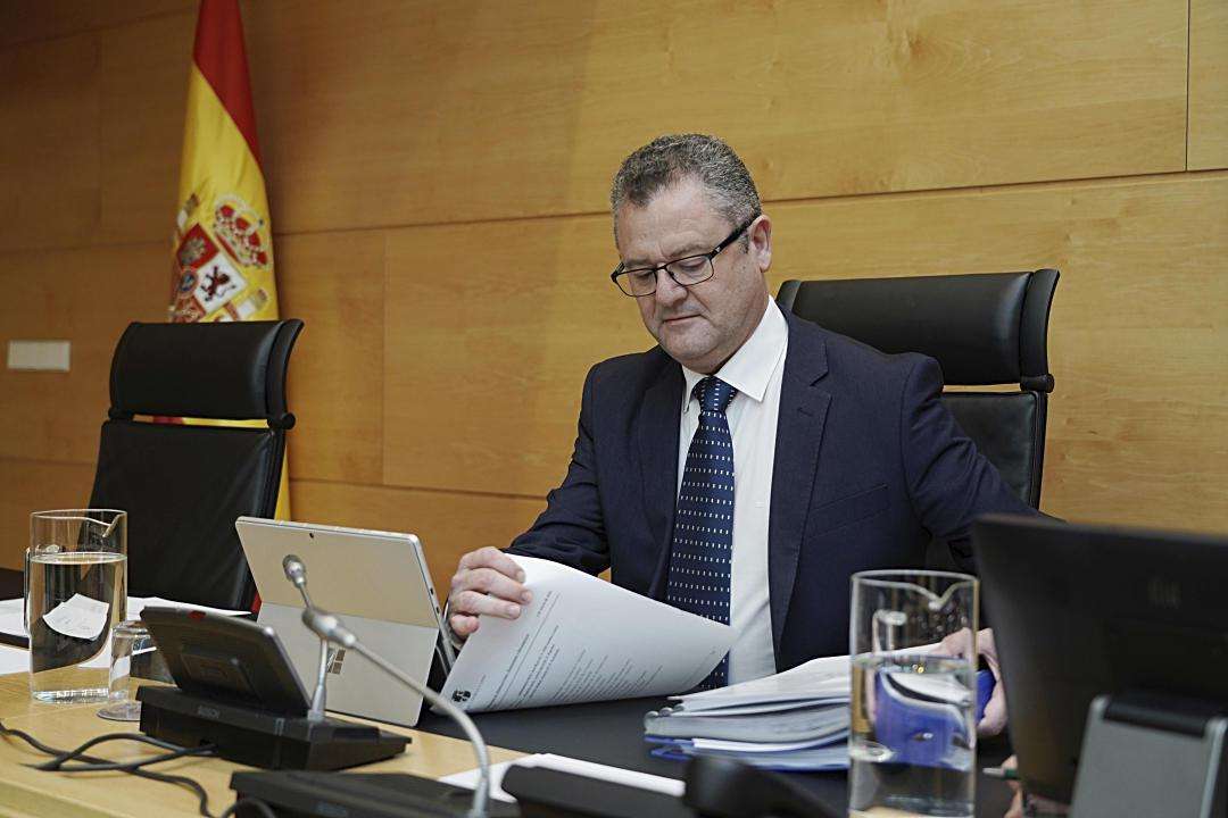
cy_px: 409
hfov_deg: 40.3
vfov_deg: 27.5
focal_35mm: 49
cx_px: 614
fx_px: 1671
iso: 800
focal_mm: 49
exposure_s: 1/160
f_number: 4
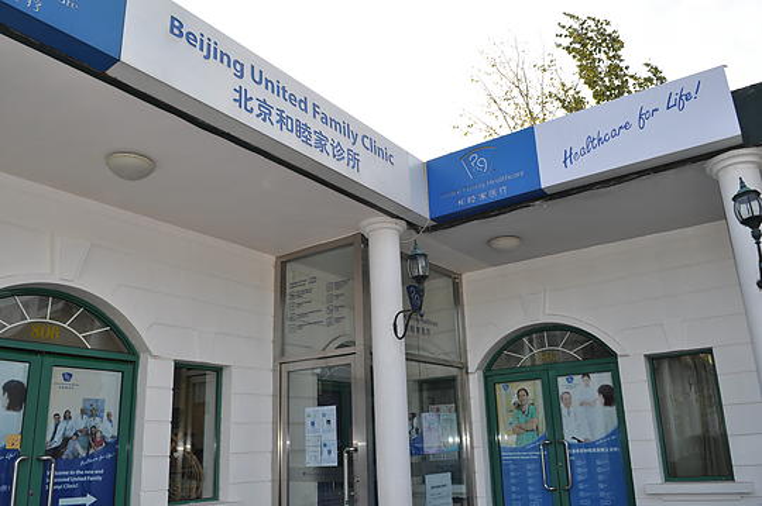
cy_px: 253
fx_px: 571
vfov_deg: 47.8
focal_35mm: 27
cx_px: 381
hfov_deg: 67.4
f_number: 9
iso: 200
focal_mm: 18
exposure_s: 1/200
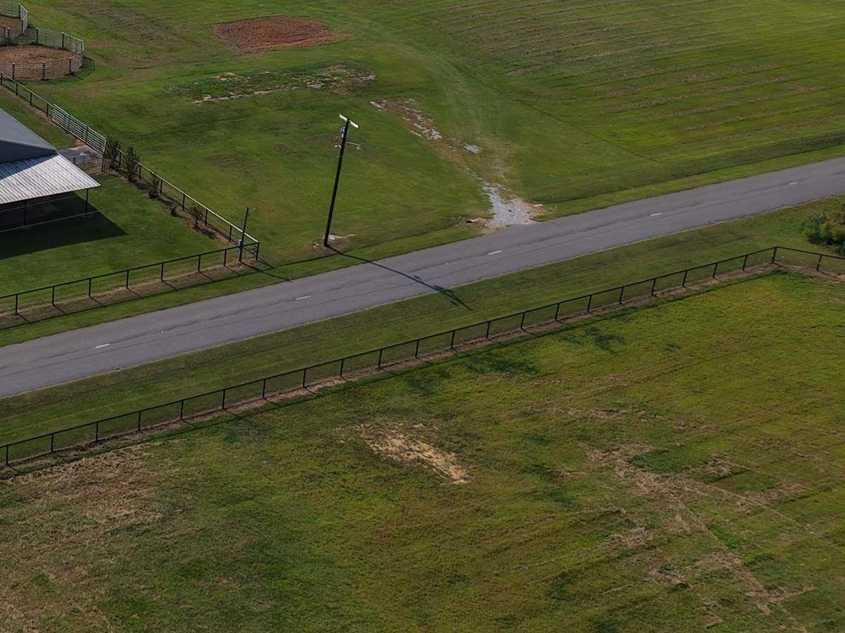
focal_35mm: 61
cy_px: 115
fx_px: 1489
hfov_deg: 28.2
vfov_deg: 23.6
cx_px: -133
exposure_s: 1/6000
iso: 140
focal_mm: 8.67
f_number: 1.8
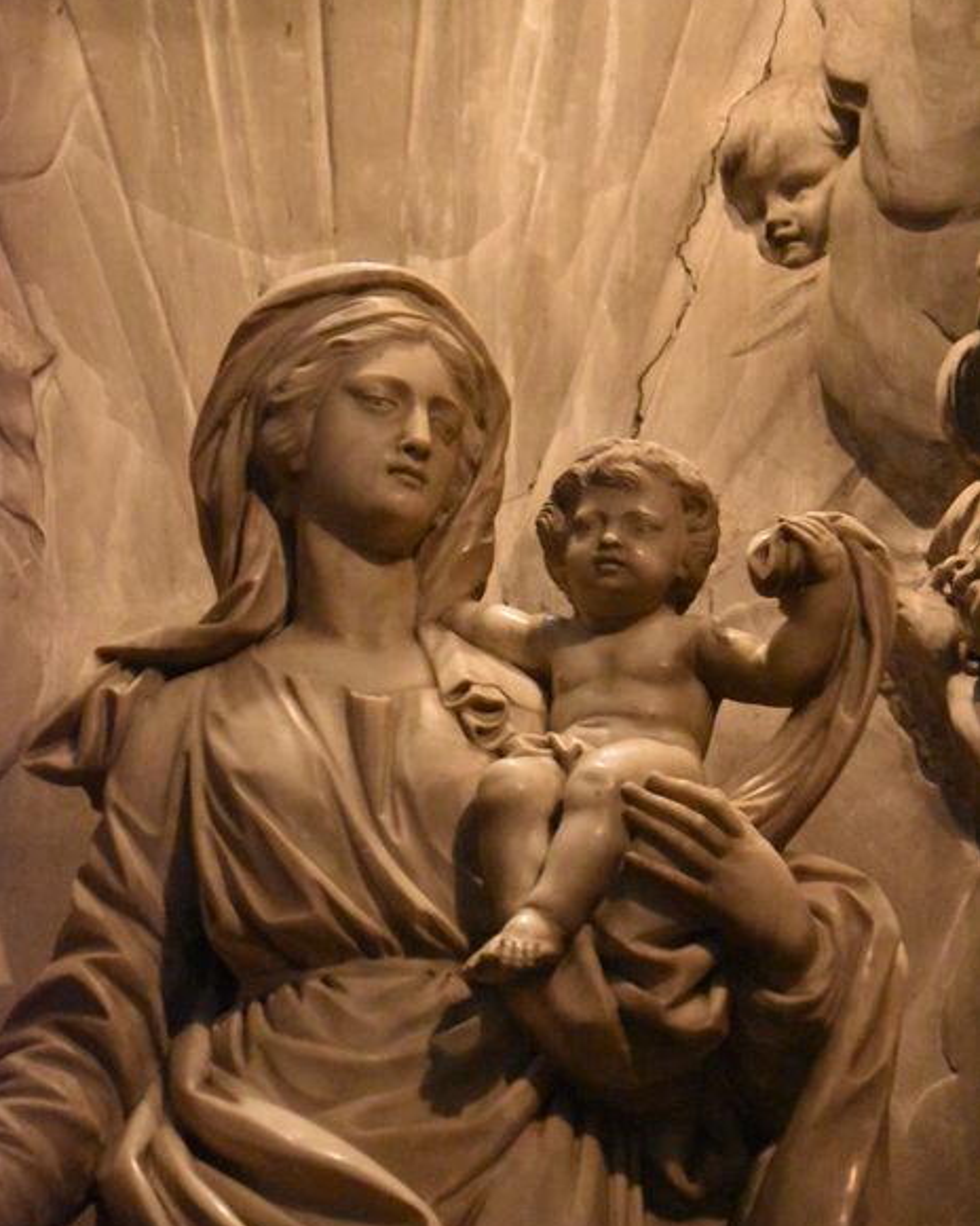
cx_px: 489
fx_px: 5858
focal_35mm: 162
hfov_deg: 9.6
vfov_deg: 11.9
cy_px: 626
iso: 12800
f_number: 4.5
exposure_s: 1/50
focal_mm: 95
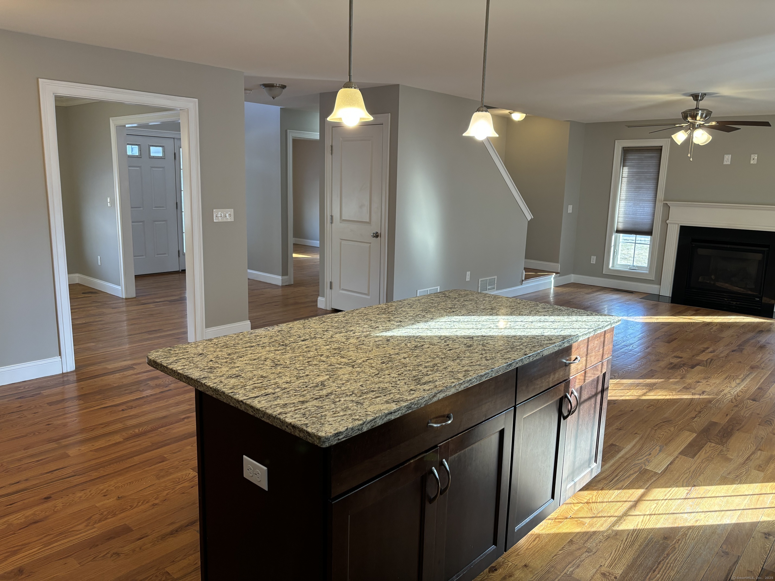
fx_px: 582
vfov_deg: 53.1
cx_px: 388
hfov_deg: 67.3
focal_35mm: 26
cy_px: 290
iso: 125
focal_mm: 5.96
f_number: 1.6
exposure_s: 1/120
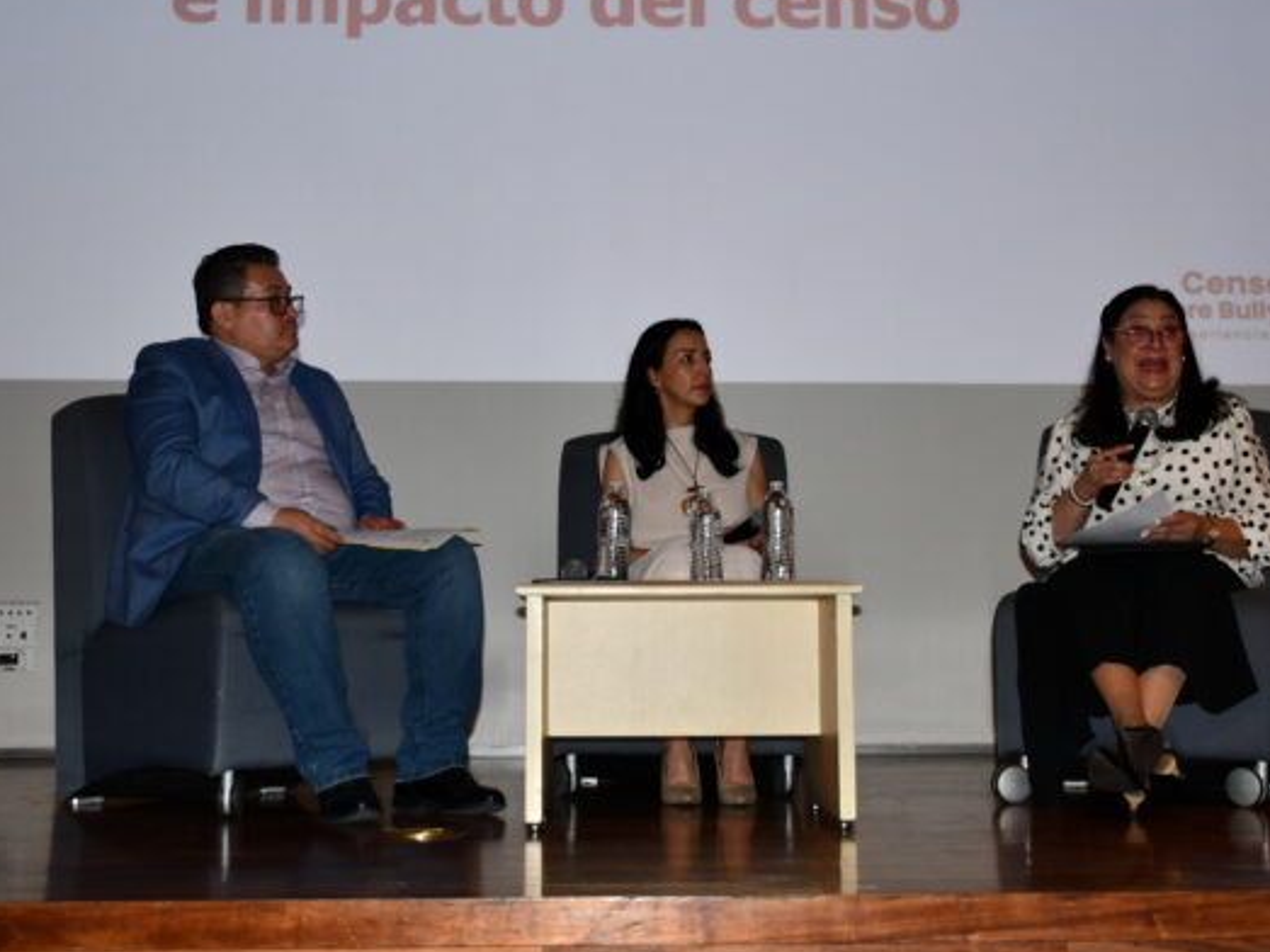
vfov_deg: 30.1
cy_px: 357
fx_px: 1761
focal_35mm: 48
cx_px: 687
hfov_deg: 39.6
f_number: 3.8
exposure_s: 1/60
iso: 450
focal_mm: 23
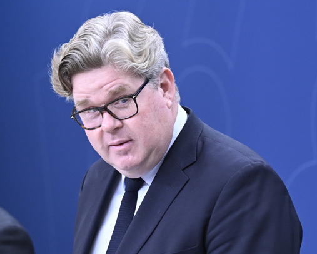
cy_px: 255
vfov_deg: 5.1
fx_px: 2834
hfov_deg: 6.4
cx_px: 195
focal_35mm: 302
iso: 1600
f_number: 3.2
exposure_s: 1/250
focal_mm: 120
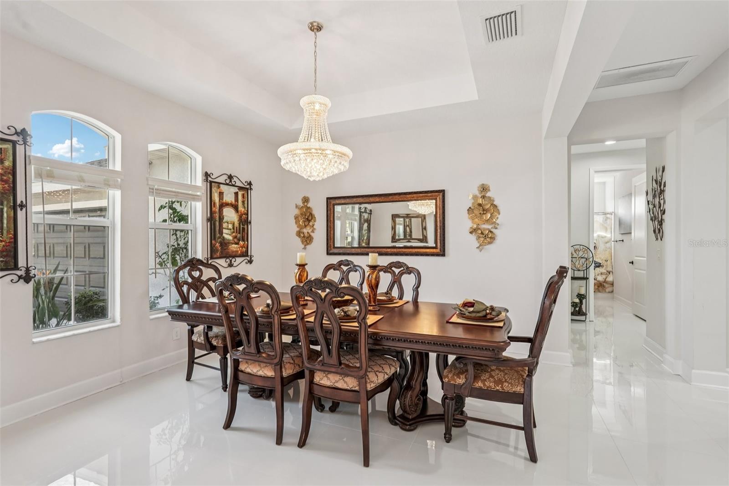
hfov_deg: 93.3
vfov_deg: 70.4
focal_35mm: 17
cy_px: 243
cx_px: 364
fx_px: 344
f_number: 8
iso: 400
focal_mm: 17
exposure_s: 1/30
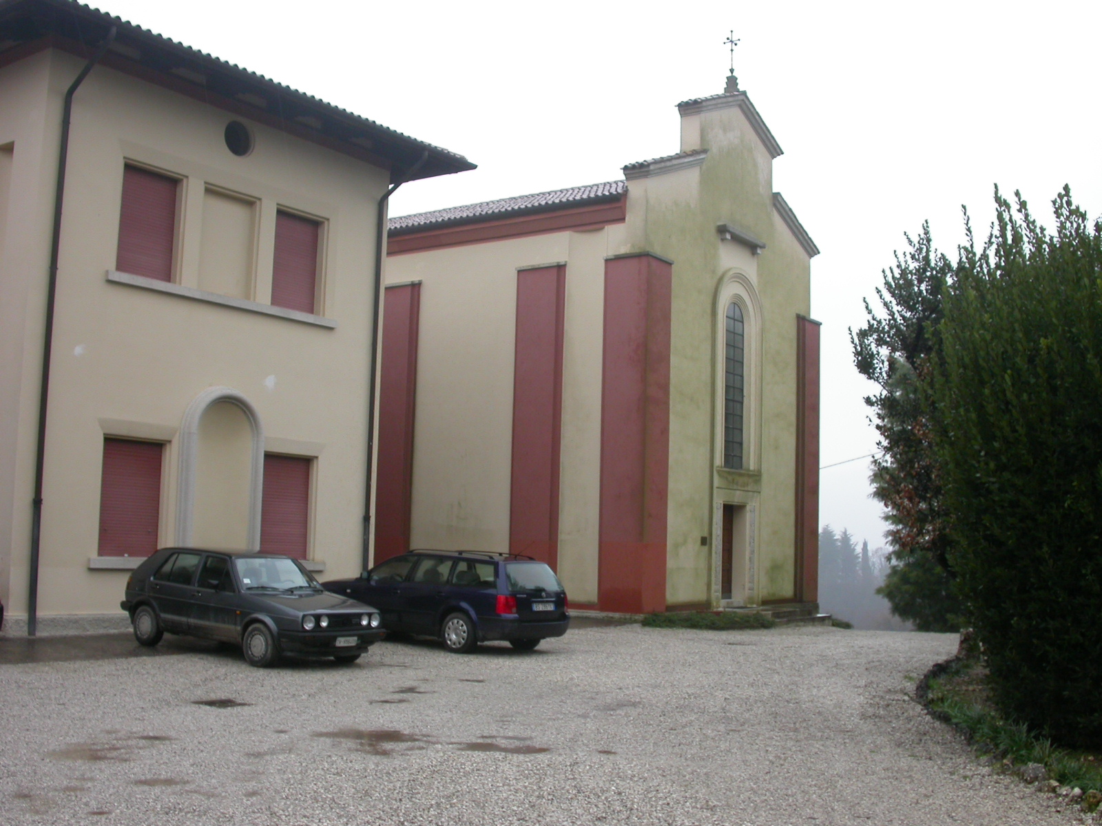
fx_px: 1210
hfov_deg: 49.0
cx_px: 551
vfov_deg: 37.7
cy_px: 413
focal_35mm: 38
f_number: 4.7
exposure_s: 1/30
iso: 100
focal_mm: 7.85
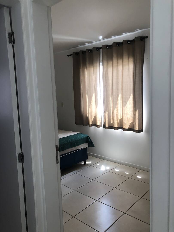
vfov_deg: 63.4
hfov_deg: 49.7
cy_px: 116
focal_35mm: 28
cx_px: 87
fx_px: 188
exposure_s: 1/120
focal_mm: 4
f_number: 1.8
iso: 64
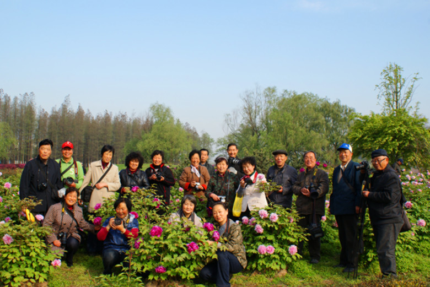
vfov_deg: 34.3
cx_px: 215
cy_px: 144
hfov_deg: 49.5
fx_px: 466
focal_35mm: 39
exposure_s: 1/125
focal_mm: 26
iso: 100
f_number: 9
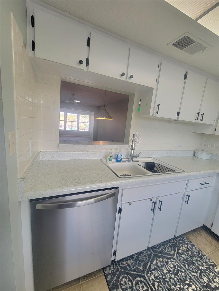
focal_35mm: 13
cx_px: 110
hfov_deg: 89.9
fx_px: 110
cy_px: 146
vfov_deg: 106.2
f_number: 2.2
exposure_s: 1/60.2
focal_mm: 2.2
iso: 100
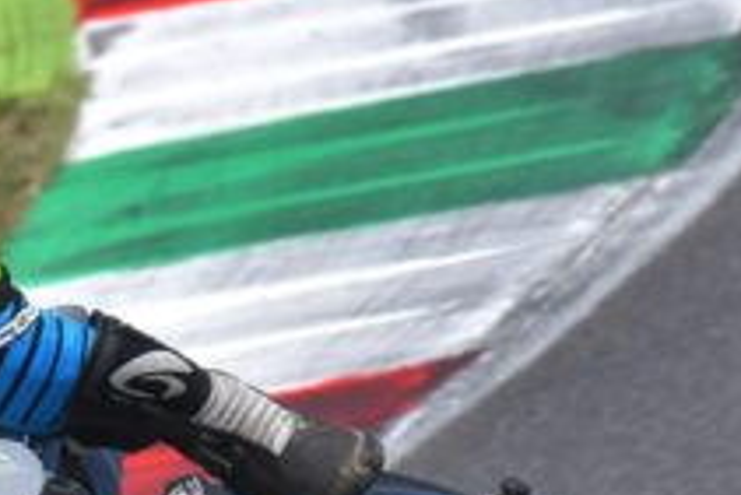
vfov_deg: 0.7
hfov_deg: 1.0
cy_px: 600
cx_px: -105
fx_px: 43542
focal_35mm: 2114
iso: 400
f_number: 10
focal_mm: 480
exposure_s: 1/1000
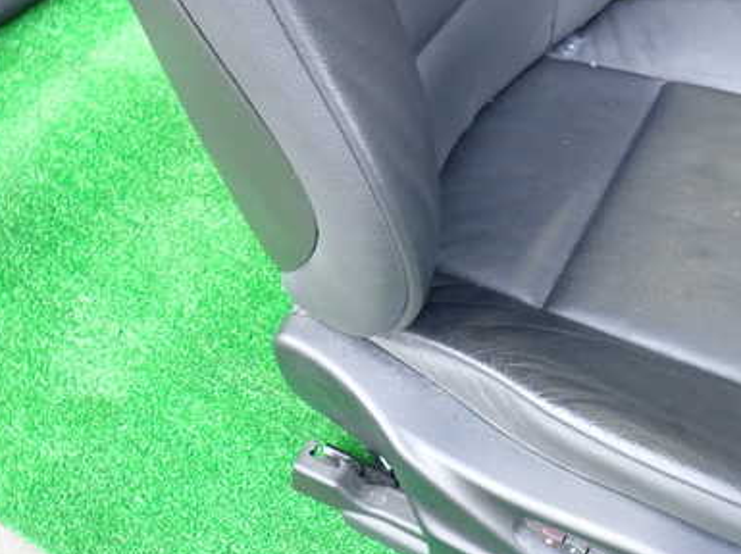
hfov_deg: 46.8
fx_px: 834
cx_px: 520
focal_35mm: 39
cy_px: 212
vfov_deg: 36.6
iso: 200
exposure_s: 1/50
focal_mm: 4.5
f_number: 2
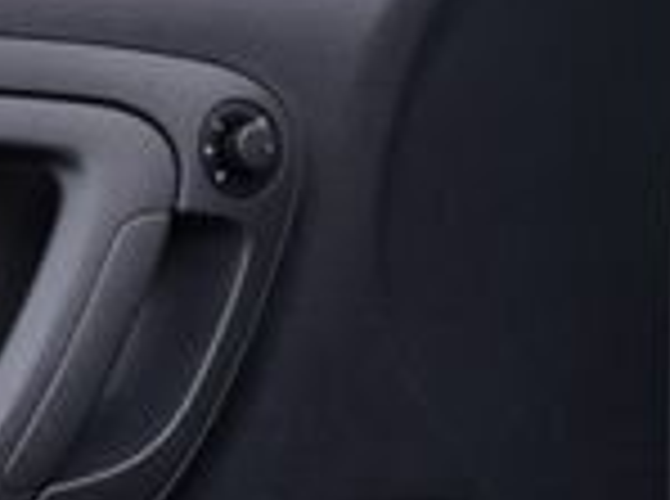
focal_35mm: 232
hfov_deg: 8.4
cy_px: 178
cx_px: -292
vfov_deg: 6.4
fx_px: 4480
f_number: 2.8
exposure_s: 1/40
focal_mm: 35
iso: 250
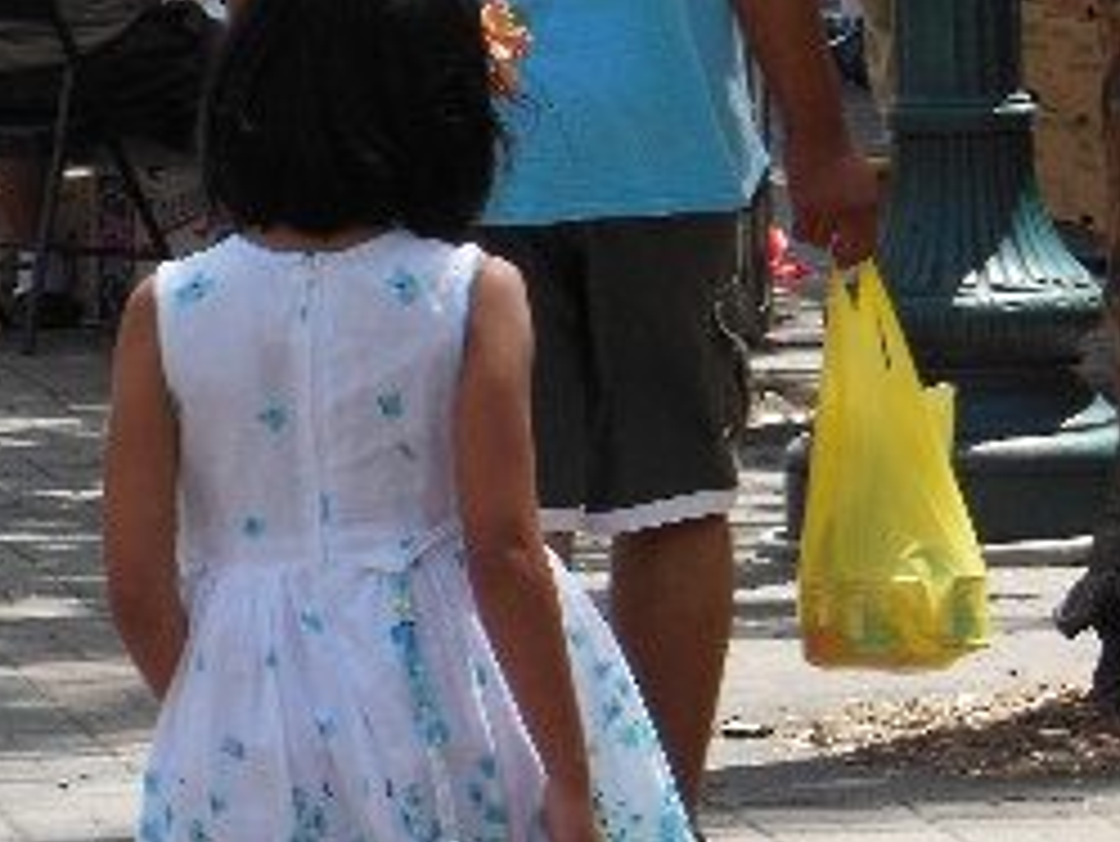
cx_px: 1273
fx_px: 18322
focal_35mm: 566
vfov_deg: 2.6
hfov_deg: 3.5
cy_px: 707
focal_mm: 39.3
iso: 125
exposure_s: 1/200
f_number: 5.9
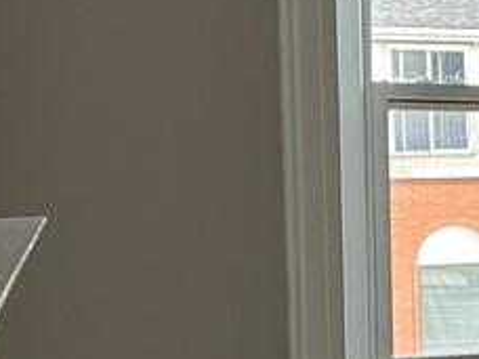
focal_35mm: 117
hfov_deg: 14.6
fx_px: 1619
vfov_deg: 12.6
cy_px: 288
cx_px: 882
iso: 64
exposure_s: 1/142
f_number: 1.5
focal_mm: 5.7
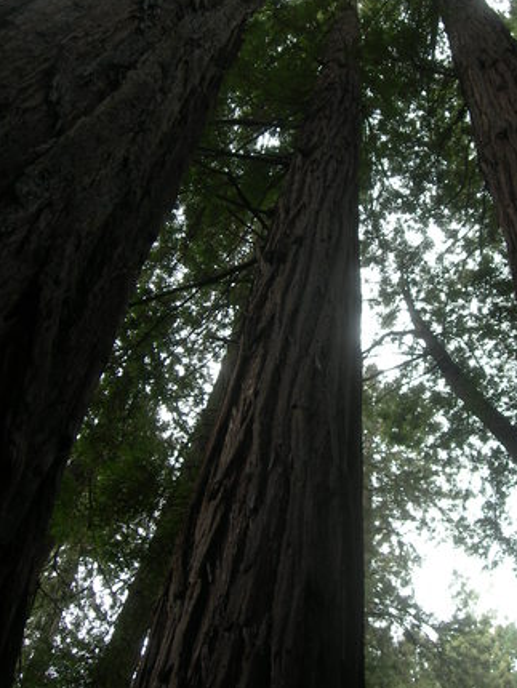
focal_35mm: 53
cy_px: 307
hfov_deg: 27.4
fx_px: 1054
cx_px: 344
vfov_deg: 36.1
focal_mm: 7.8
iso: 50
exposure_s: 1/44.7
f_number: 2.8
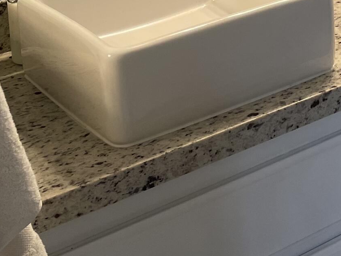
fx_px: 916
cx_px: 411
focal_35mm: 93
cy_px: -189
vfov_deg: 14.2
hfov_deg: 19.8
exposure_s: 1/60
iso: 64
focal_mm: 4.2
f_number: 1.6
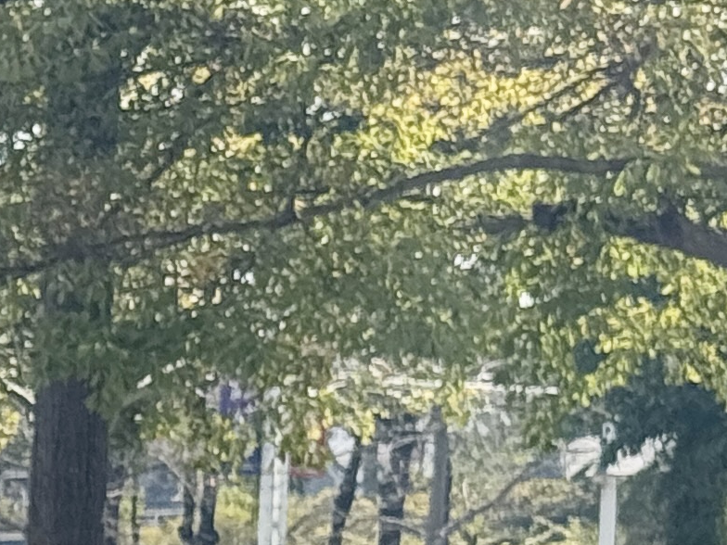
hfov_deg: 7.5
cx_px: -933
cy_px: 1127
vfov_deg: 5.9
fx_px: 5187
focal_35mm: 247
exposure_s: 1/1984
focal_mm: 6.76
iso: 64
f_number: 1.78
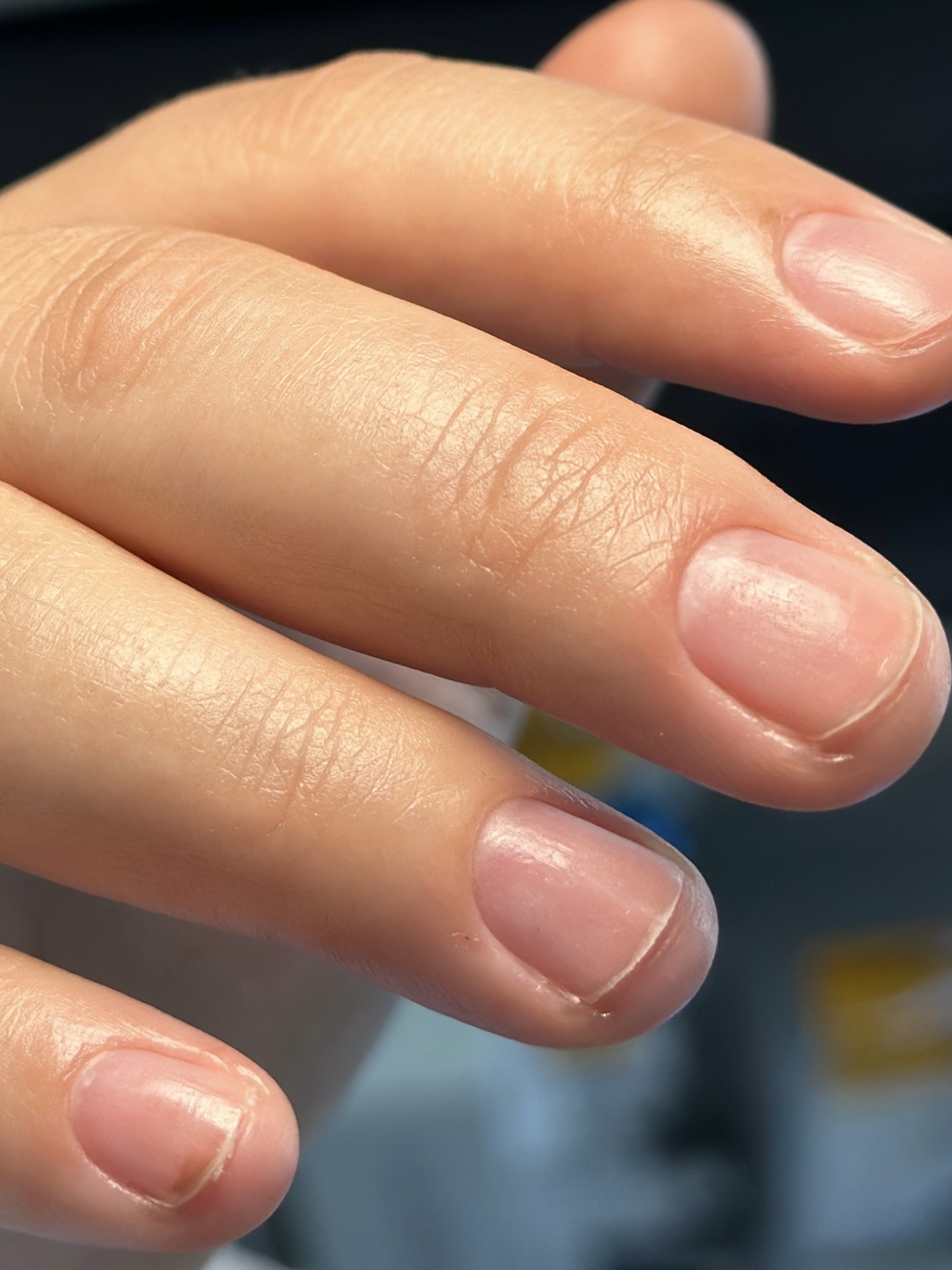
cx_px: 450
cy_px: 720
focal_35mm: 55
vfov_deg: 34.9
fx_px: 2017
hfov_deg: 26.6
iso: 80
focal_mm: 6.86
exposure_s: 1/315
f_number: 1.78
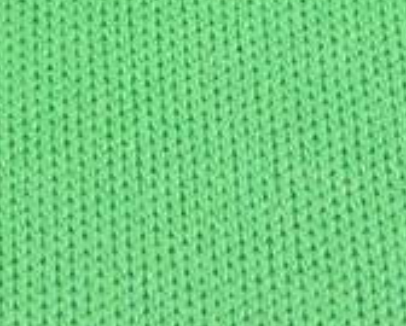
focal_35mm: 157
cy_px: -302
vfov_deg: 9.3
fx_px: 1890
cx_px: -91
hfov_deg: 12.0
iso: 800
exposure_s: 1/100
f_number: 3.8
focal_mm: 6.3
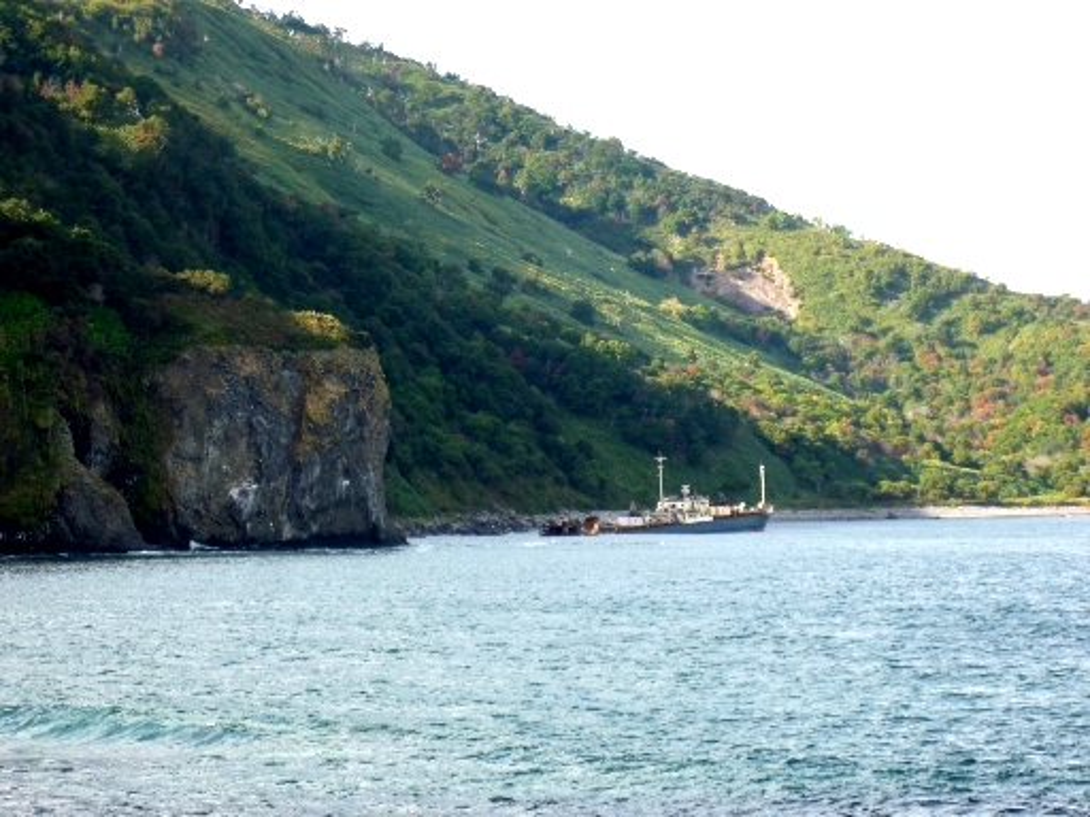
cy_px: 408
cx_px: 545
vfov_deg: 9.3
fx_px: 5038
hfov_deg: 12.3
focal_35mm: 160
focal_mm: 26
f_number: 5.9
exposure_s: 1/125
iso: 100
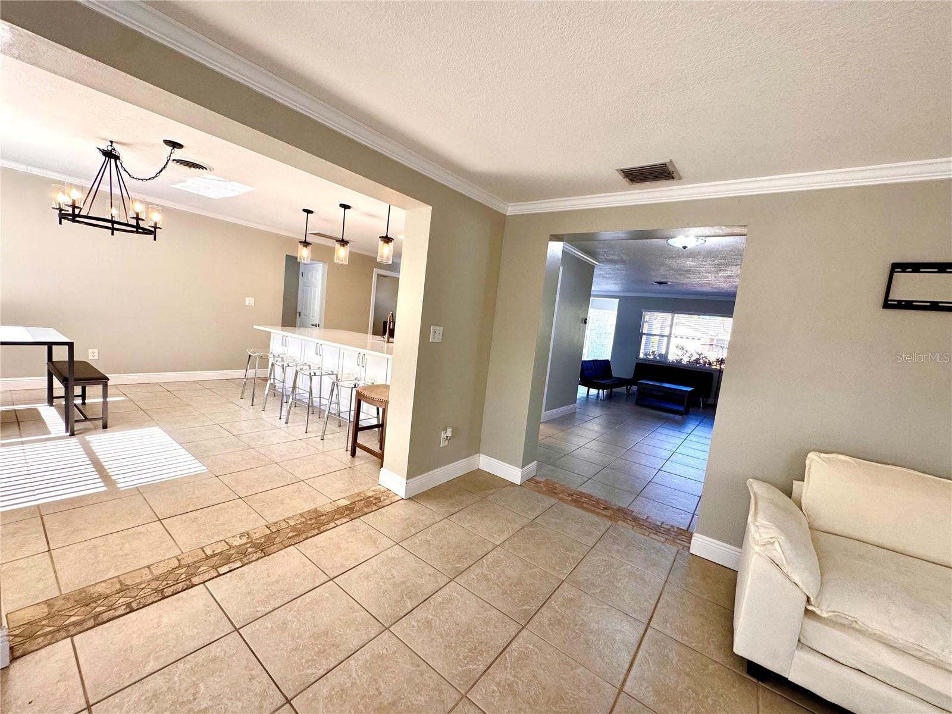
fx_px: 385
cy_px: 357
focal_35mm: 14
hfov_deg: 102.1
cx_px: 476
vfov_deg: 85.7
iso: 160
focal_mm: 2.22
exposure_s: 1/120
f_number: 2.2
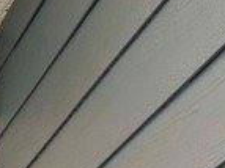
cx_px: -285
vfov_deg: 8.3
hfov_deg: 11.7
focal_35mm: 143
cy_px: 553
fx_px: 929
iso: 200
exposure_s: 1/10
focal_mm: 10
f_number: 8
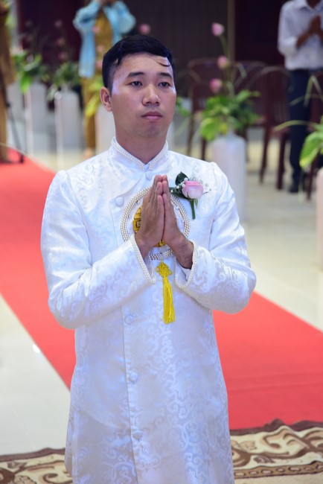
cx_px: 162
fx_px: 1506
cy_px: 242
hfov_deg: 12.2
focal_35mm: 112
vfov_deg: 18.3
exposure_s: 1/80
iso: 1250
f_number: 5
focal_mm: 112
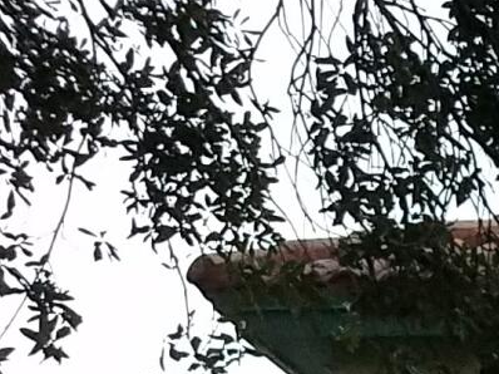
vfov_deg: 6.5
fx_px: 2824
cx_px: 1318
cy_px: 1306
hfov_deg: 8.8
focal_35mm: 196
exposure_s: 1/60
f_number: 1.7
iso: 160
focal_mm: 4.2
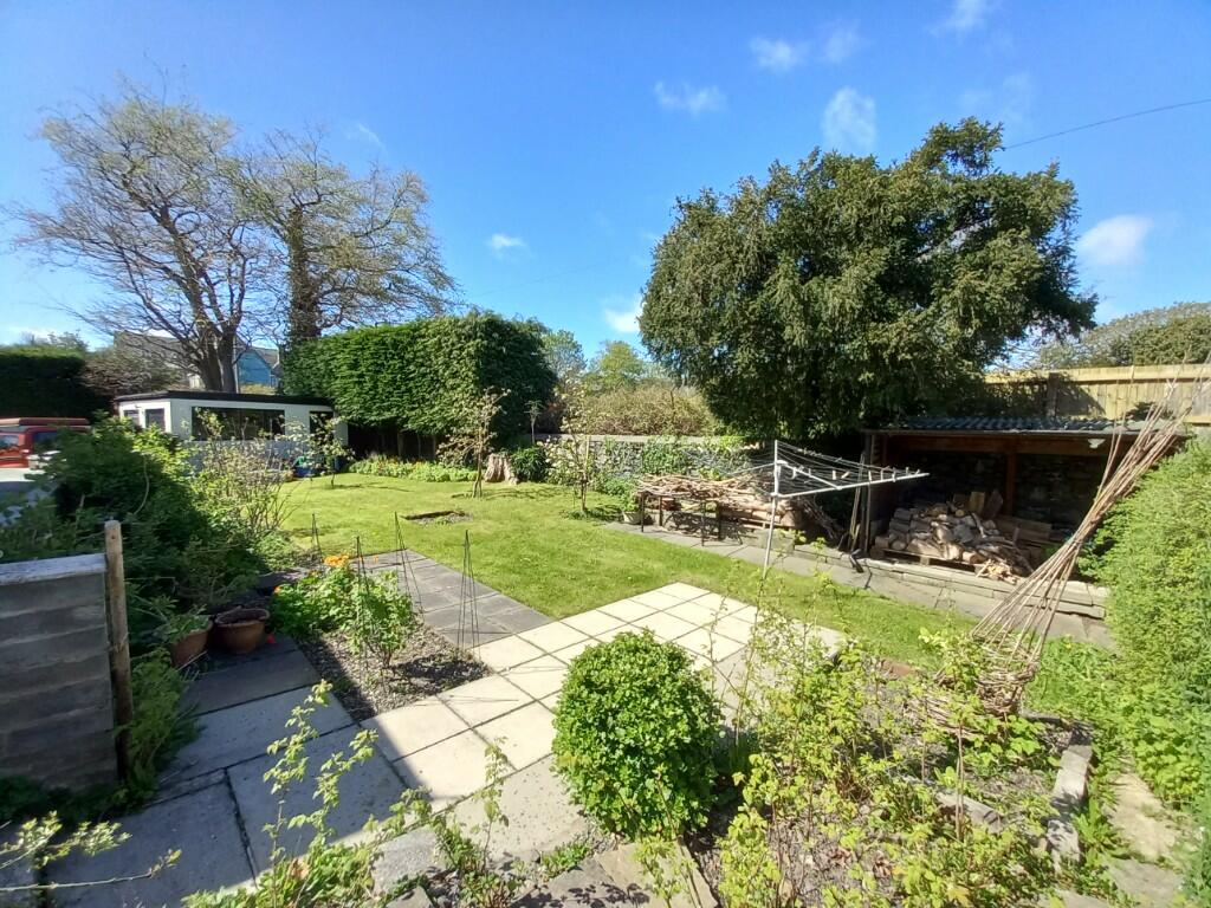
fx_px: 455
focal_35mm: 13
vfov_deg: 89.9
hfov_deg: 106.2
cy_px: 454
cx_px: 606
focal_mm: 1.13
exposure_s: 1/446
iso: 40
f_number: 2.2
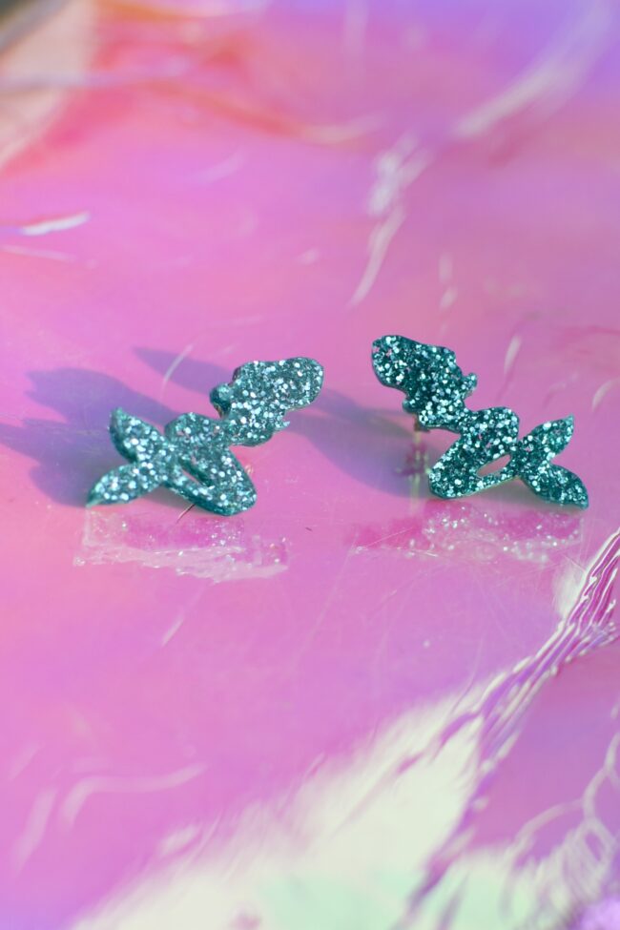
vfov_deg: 38.2
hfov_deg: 26.0
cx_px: 310
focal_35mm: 52
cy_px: 465
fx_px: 1343
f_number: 4.5
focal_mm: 35
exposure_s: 1/1250
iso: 200
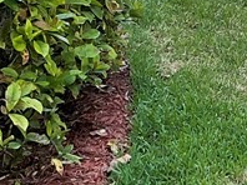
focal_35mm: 150
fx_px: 1069
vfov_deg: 9.2
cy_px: -194
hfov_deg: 12.8
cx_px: 313
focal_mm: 3
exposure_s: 1/394
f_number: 1.8
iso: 16
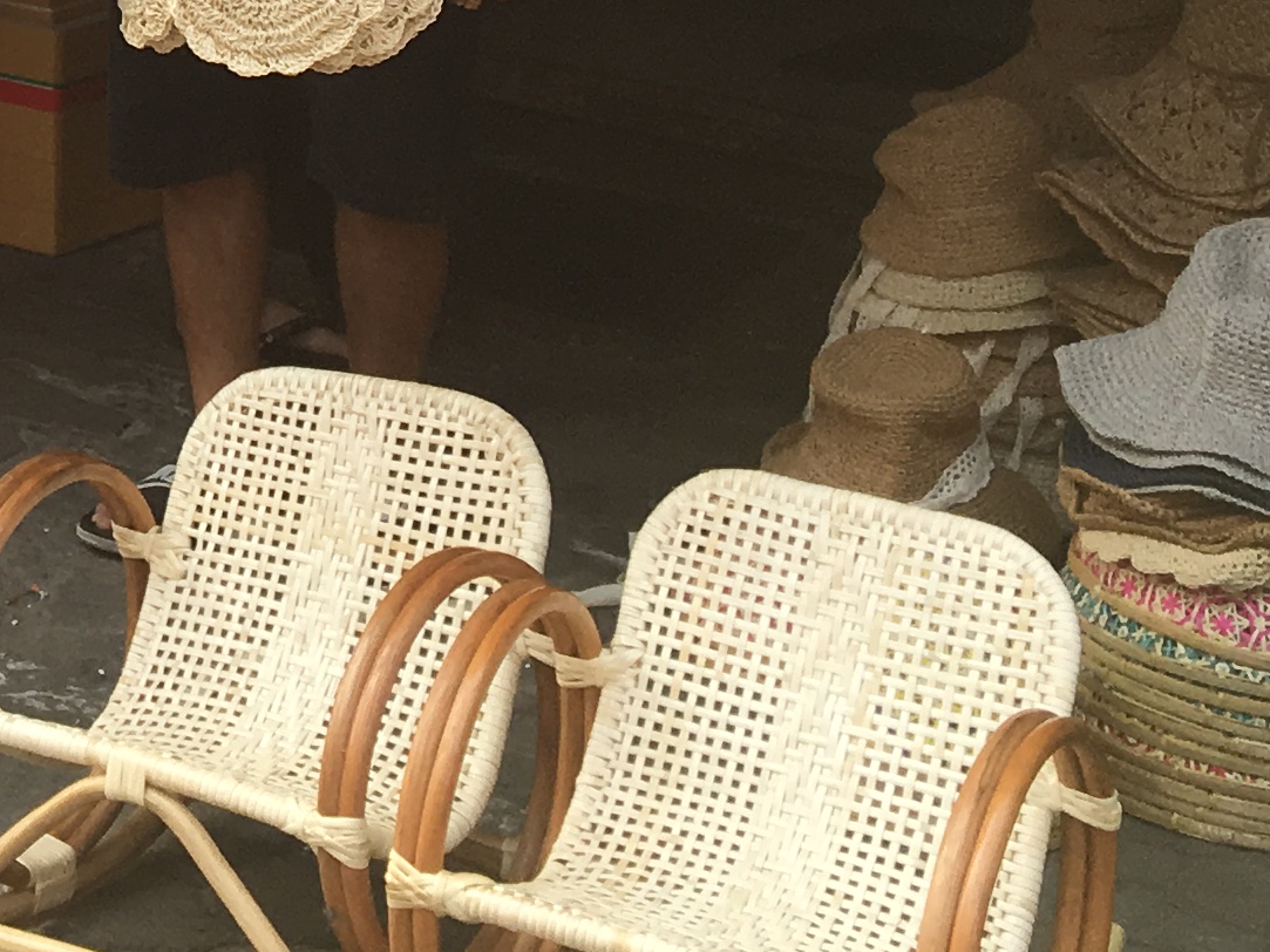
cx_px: -433
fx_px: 3962
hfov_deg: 17.0
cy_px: -770
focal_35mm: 108
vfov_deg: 12.5
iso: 25
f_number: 2.2
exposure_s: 1/388
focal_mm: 4.15
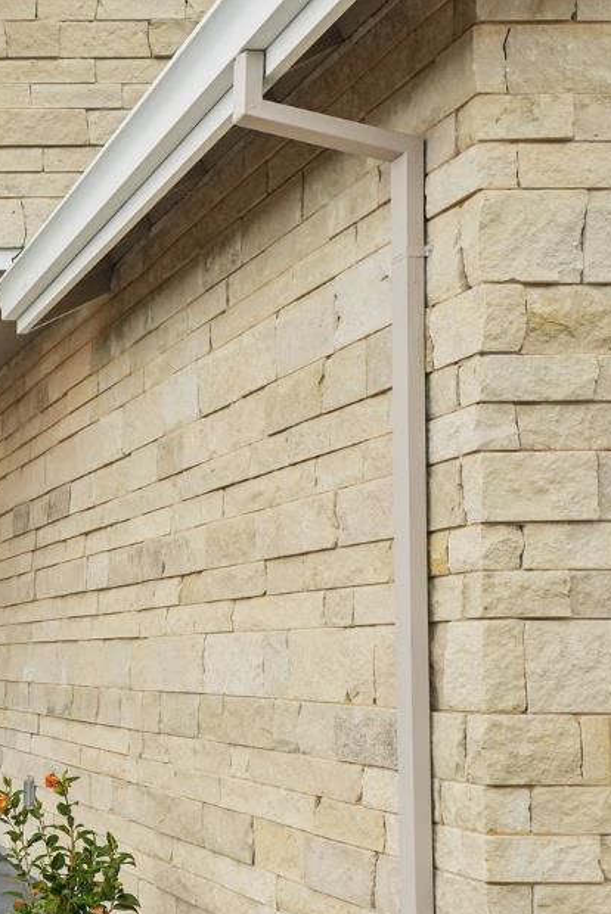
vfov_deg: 34.2
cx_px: -319
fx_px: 1475
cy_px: 593
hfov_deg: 20.0
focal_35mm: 58
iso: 640
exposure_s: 1/320
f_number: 8
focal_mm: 24
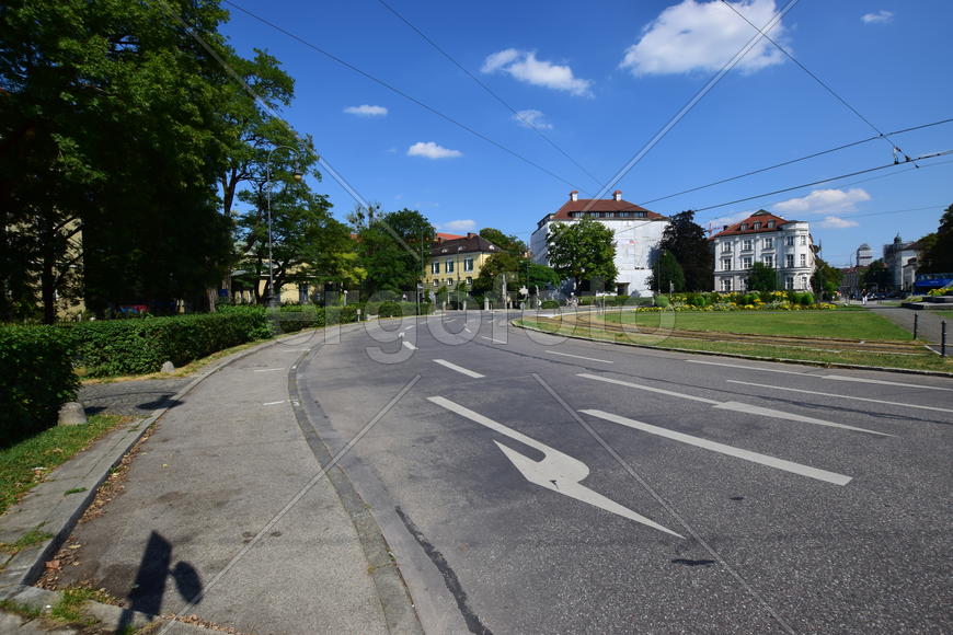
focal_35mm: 15
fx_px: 397
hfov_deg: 100.4
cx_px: 476
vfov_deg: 77.3
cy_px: 318
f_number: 11
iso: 100
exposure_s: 1/125
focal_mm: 10
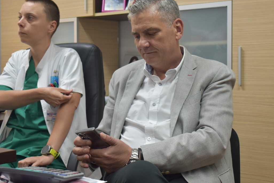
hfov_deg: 31.4
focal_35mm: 64
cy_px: 82
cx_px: 145
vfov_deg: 21.2
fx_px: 487
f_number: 5.6
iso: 400
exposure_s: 1/125
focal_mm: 38
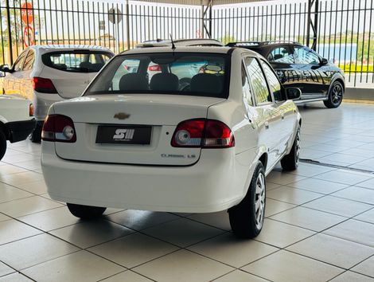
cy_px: 141
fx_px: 519
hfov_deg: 39.6
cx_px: 187
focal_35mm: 48
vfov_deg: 30.3
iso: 64
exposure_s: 1/241
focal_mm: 6.76
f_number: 1.78
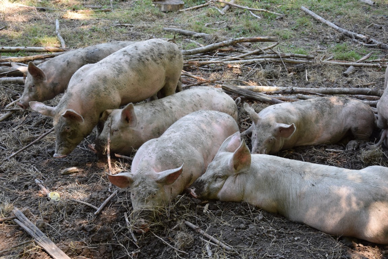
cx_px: 194
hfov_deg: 38.9
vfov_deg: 26.5
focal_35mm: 51
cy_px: 130
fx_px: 550
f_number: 5.6
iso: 400
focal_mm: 34
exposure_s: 1/125
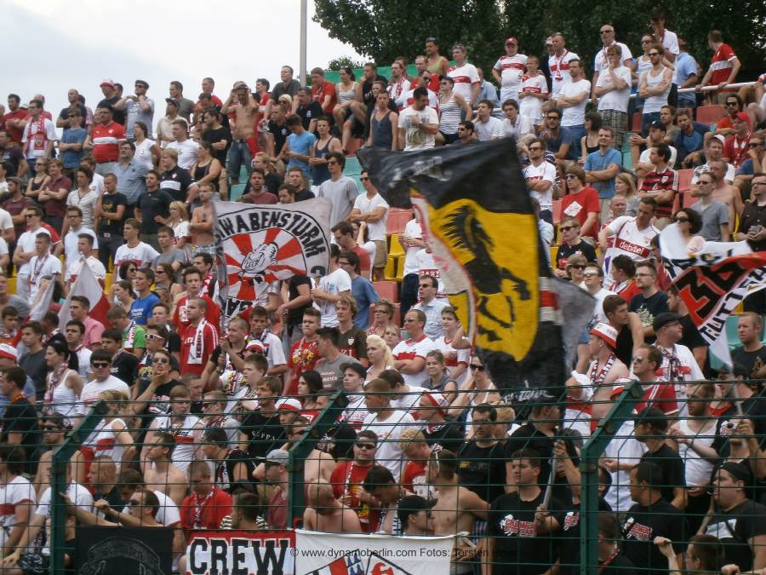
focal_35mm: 111
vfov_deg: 13.3
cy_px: 288
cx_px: 383
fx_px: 2456
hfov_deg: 17.7
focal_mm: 19.6
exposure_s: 1/125
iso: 80
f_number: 5.8
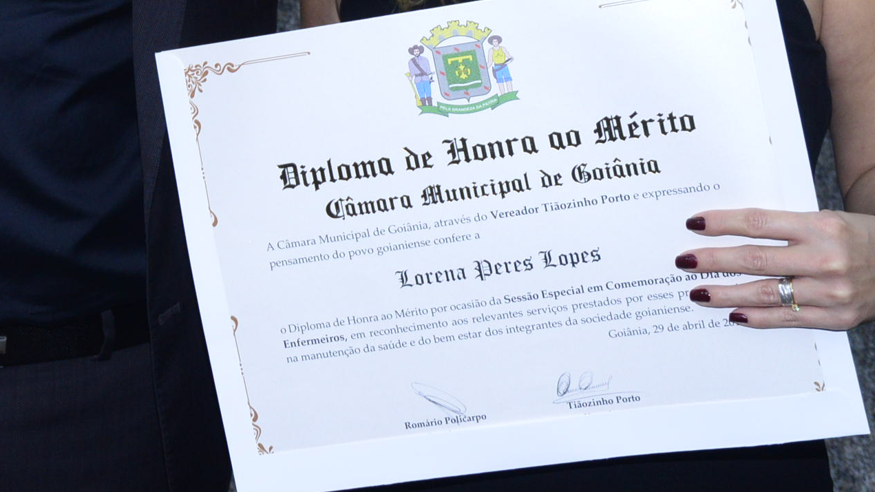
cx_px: -10
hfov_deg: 16.3
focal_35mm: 129
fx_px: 2993
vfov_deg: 9.2
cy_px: -169
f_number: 8
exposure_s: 1/60
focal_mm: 52
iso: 1600
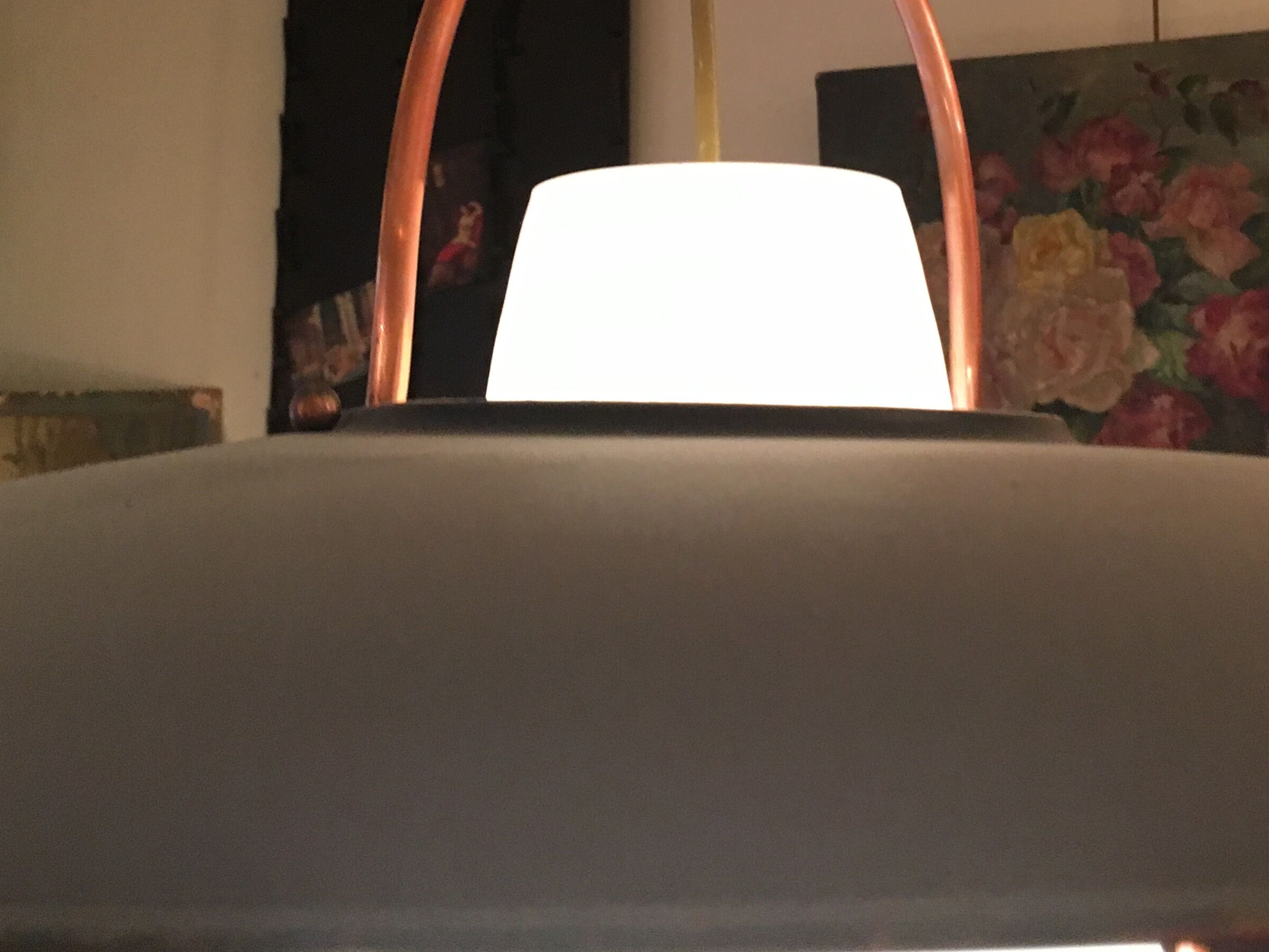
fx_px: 1796
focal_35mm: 49
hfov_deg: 38.7
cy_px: 160
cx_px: 764
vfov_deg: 28.9
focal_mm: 4.15
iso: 200
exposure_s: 1/25
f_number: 2.2
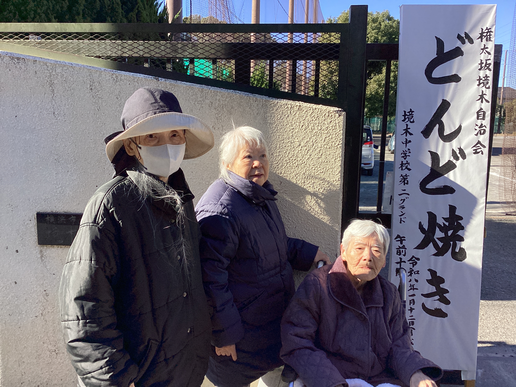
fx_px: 462
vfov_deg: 45.4
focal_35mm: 31
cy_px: 194
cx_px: 258
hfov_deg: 58.4
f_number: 2.4
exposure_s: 1/1116
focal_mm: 3.3
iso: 25
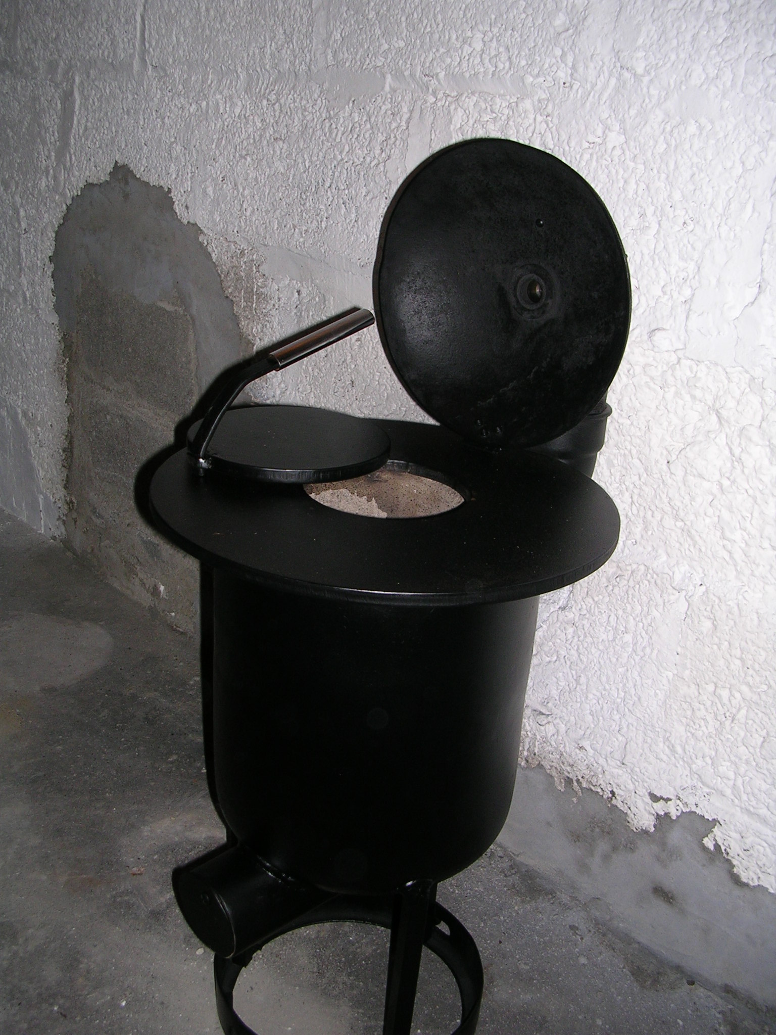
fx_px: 1136
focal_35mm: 38
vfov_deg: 49.0
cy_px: 518
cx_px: 388
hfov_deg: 37.7
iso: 50
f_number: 2.8
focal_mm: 5.8
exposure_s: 1/60.1
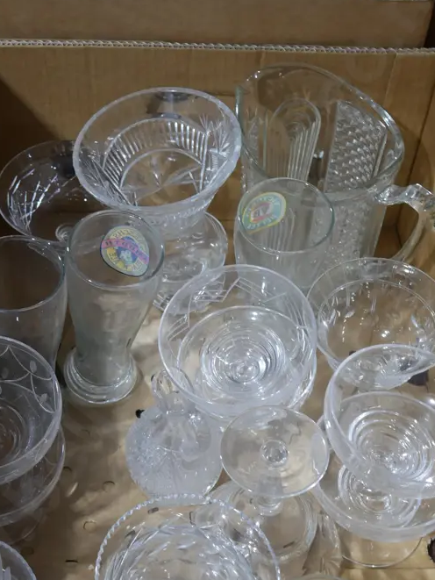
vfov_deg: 31.2
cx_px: 171
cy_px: 320
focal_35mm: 62
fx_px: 1038
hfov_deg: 23.6
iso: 640
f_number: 4.4
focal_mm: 20
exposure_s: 1/60
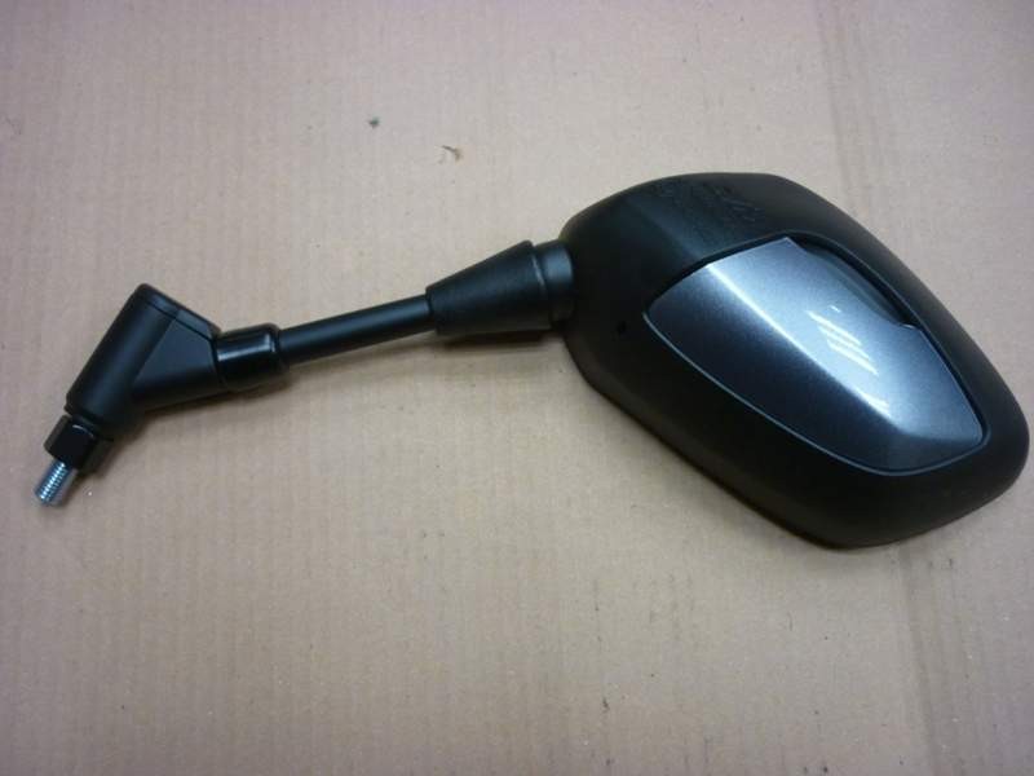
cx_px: 517
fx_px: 986
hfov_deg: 55.4
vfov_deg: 42.9
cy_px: 388
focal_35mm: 33
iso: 200
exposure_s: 1/30
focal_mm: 5.5
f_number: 2.8
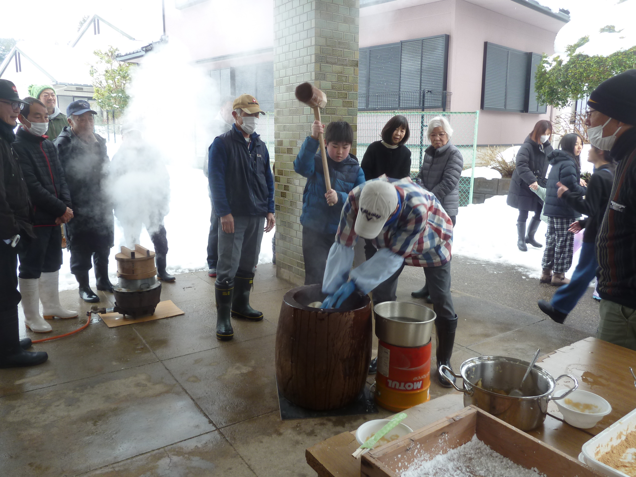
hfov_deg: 65.3
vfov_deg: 51.4
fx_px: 496
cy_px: 238
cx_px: 318
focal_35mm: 27
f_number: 3.3
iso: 80
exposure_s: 1/60
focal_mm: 4.4
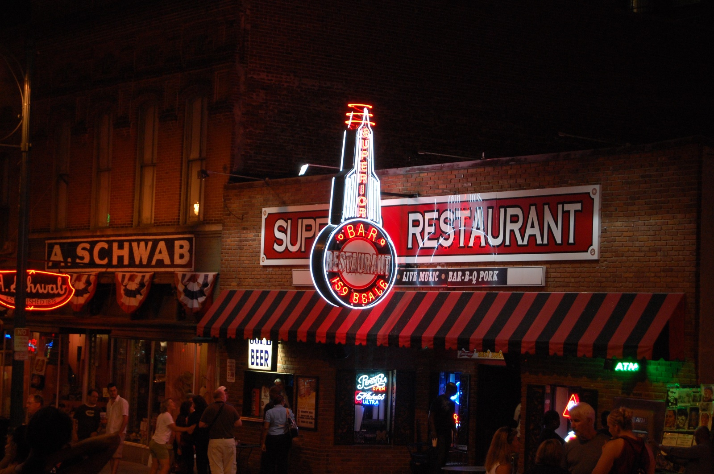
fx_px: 1634
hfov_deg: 24.6
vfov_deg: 16.5
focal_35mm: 82
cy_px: 237
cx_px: 357
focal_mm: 55
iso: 800
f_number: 5.6
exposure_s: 1/30
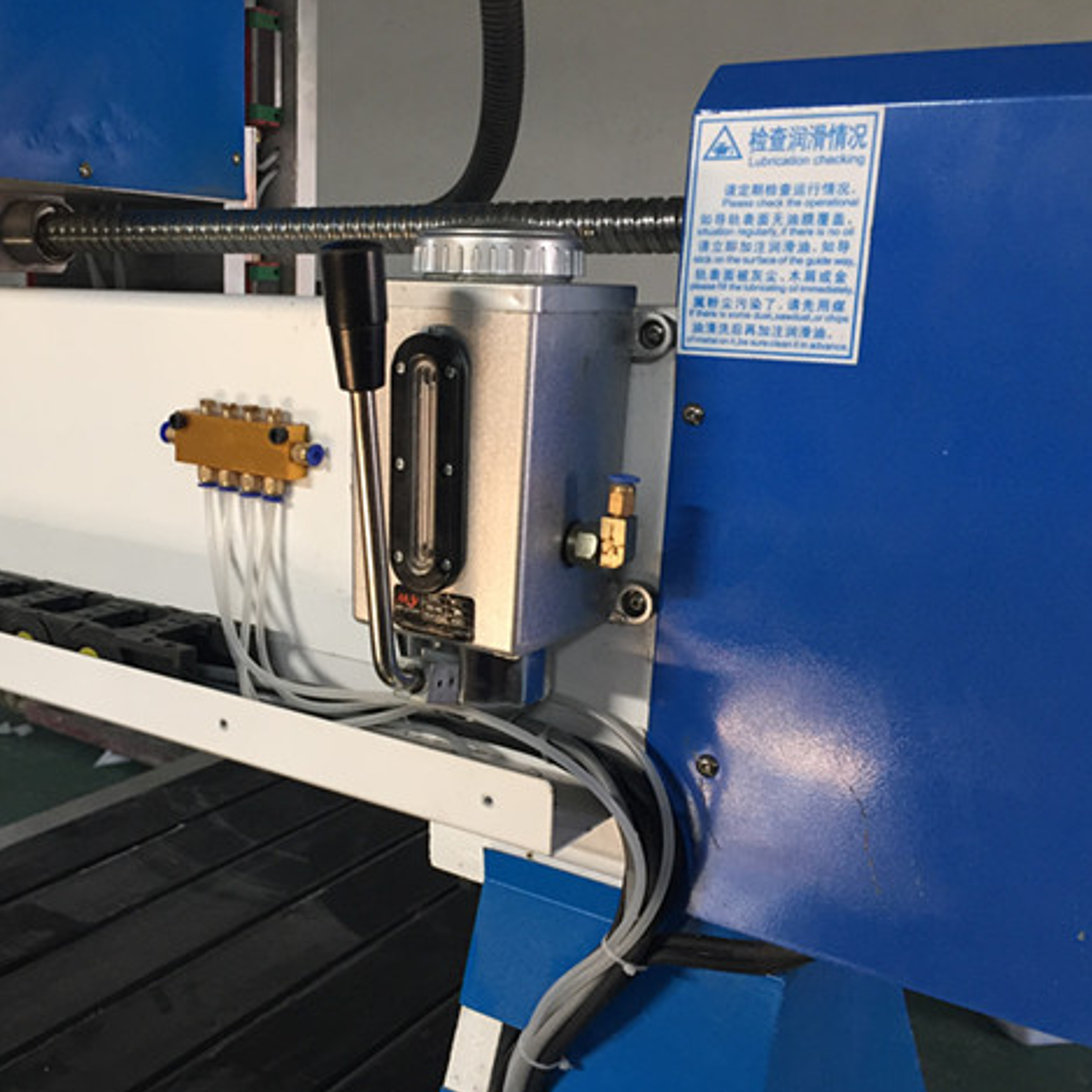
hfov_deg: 46.8
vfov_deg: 47.2
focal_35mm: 35
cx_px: 410
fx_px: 1249
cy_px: 549
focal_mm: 4.15
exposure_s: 1/30
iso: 50
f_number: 2.2
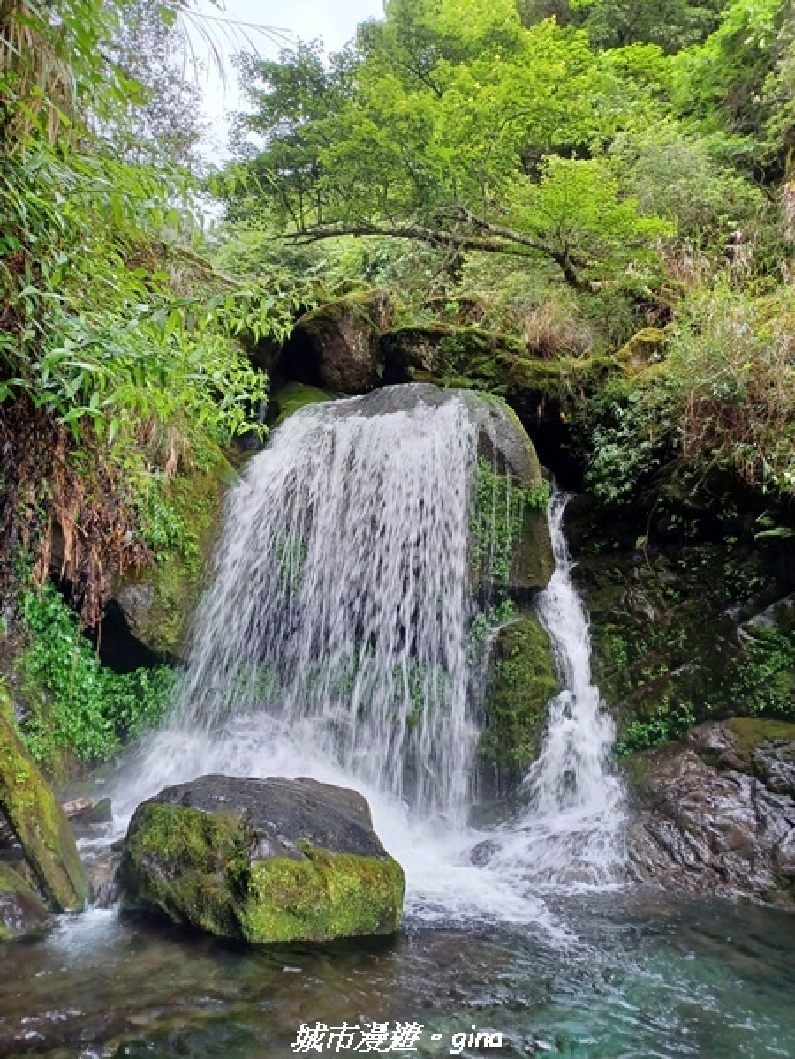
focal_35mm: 25
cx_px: 398
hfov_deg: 54.9
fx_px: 766
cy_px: 530
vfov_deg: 69.4
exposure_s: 1/59
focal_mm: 4.6
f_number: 1.8
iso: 160
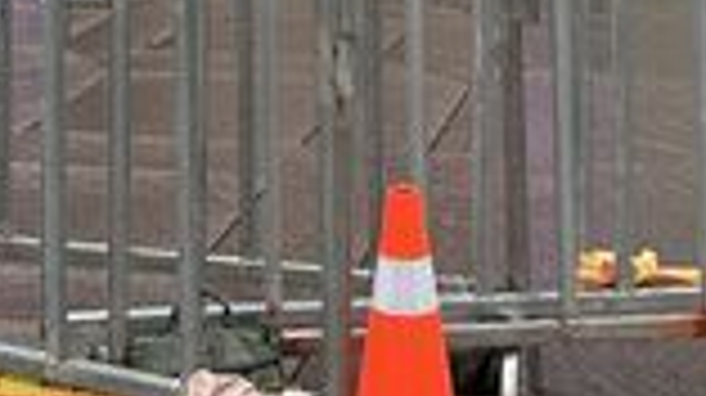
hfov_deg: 21.3
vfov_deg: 10.9
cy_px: -414
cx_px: 243
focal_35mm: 100
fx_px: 1870
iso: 80
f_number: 1.78
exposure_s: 1/177
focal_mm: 6.86
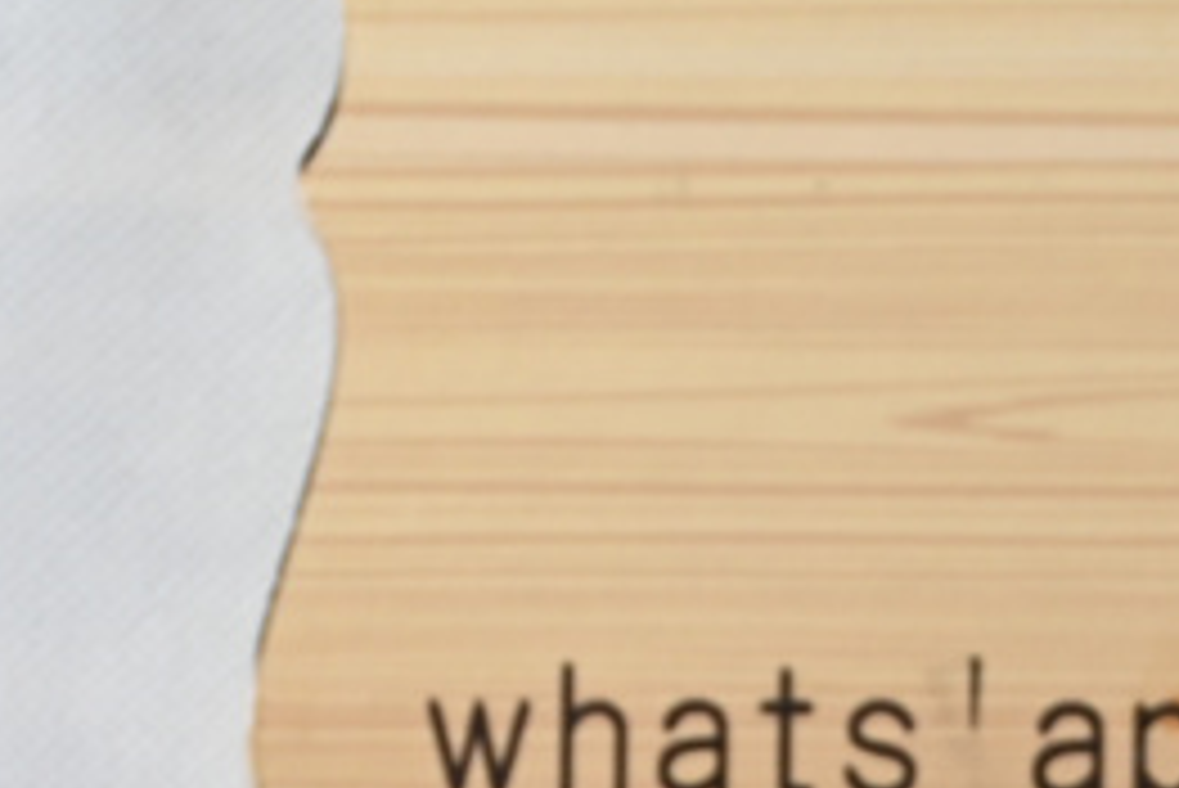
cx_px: 1814
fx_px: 6862
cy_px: 1445
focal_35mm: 209
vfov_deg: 6.4
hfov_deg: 9.5
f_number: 4.8
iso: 100
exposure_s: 1/40
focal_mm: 30.5
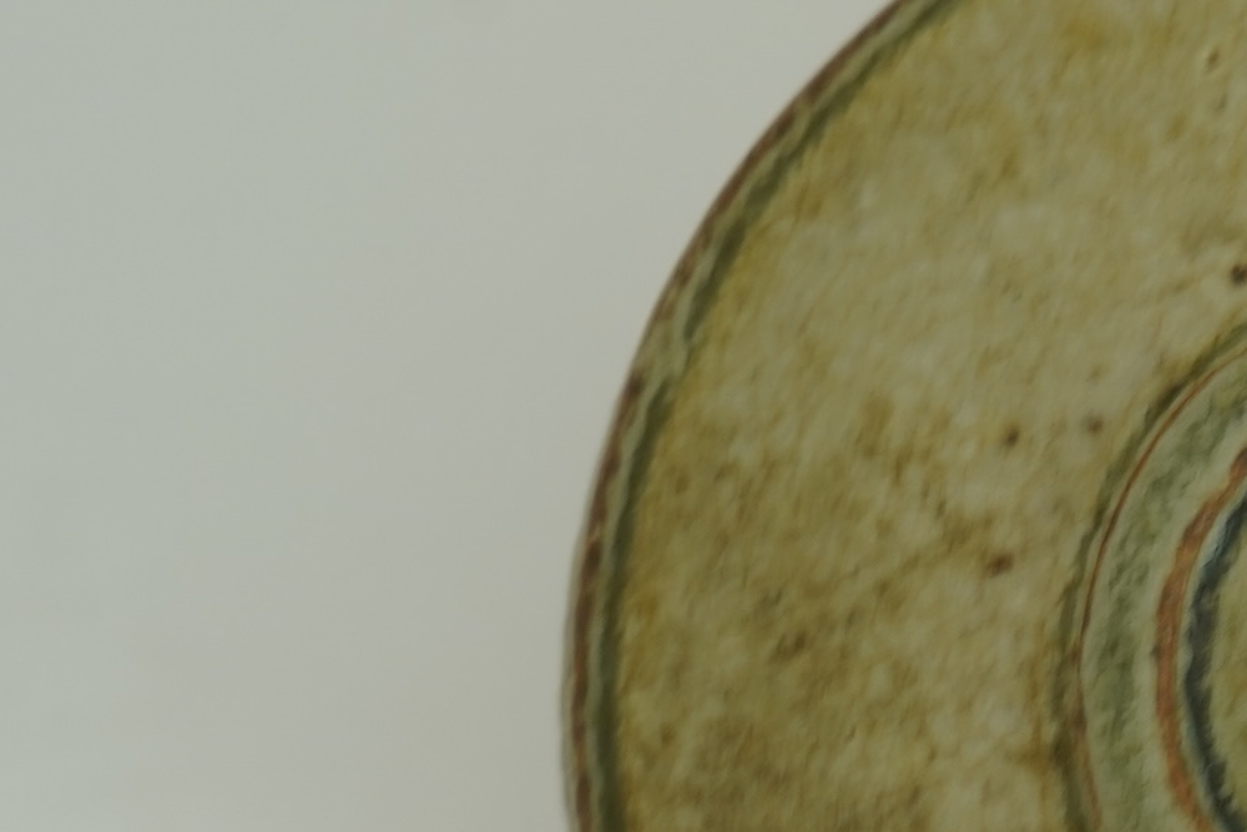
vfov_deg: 10.7
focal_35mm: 128
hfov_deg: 15.4
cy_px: 615
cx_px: 1525
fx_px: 4434
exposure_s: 1/25
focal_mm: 36
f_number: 7.1
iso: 400
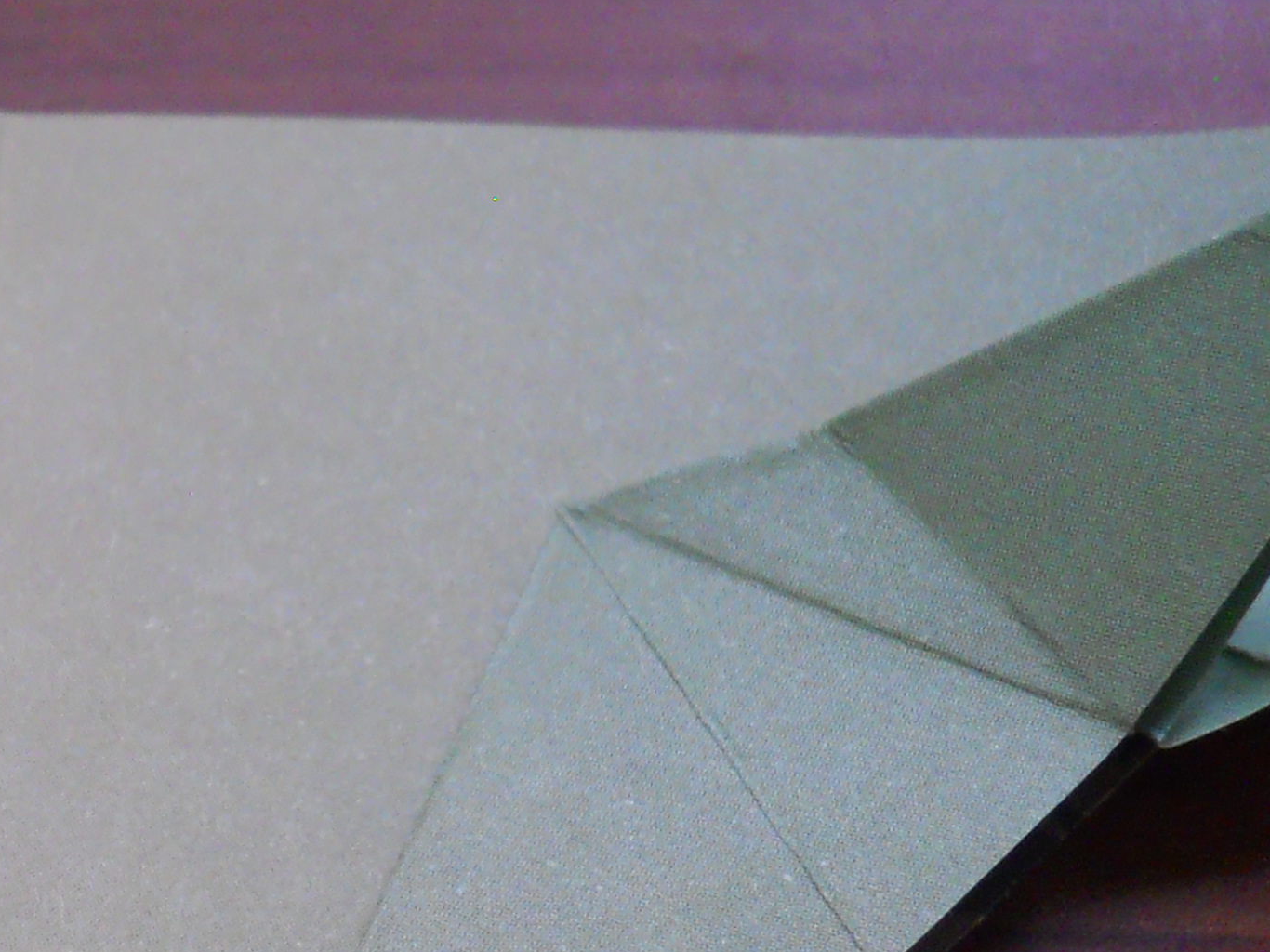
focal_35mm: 82
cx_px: -69
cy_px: 701
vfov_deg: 17.9
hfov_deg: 22.7
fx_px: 3008
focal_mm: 5
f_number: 2.7
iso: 320
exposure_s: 1/250
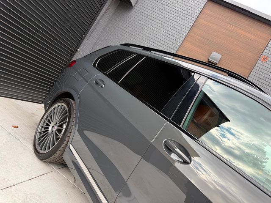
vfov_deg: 56.8
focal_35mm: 24
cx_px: 136
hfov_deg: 71.6
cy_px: 102
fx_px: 188
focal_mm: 6.76
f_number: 1.78
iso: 100
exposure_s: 1/593
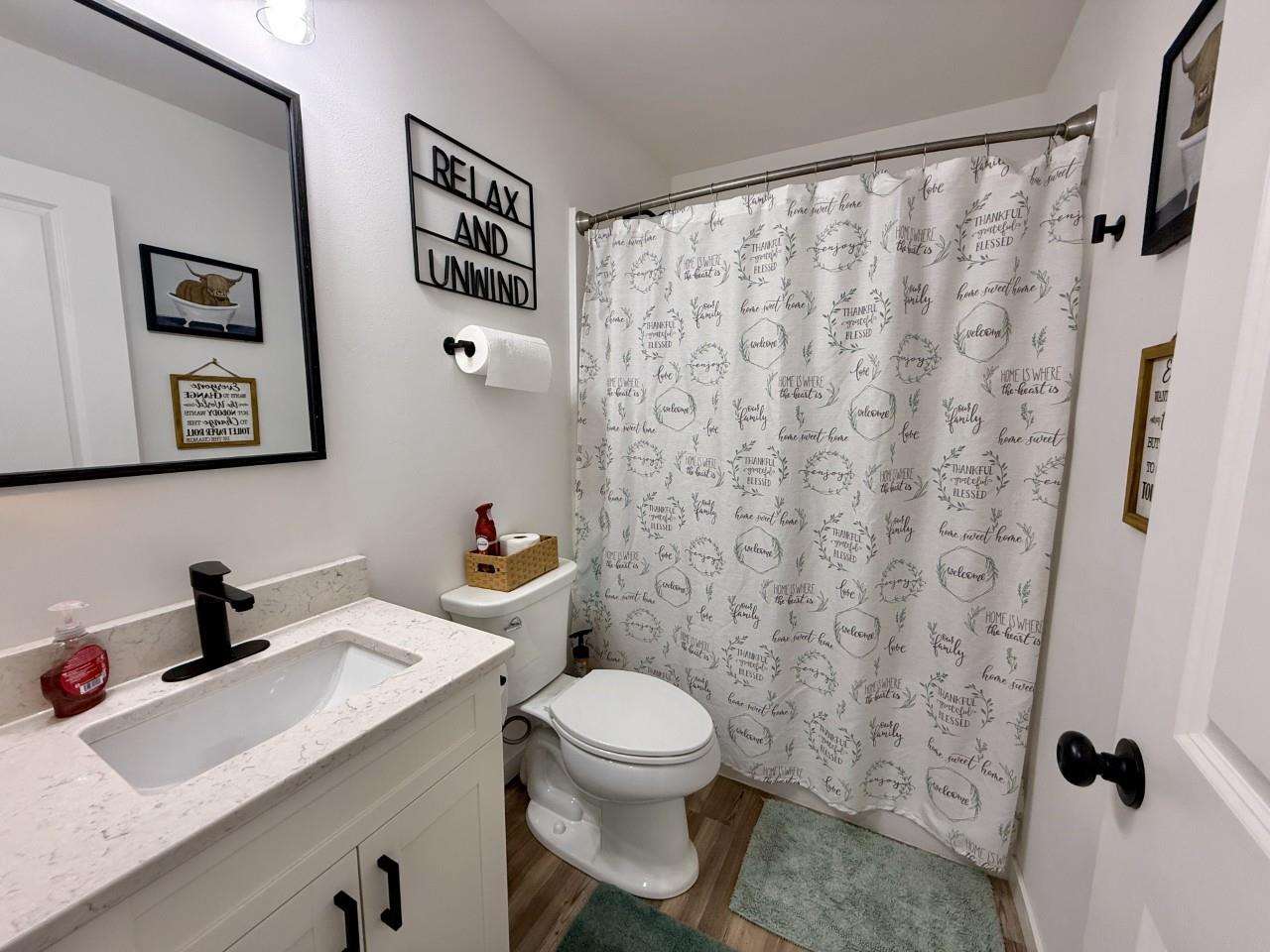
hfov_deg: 102.1
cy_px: 476
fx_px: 514
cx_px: 635
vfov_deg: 85.7
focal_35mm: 14
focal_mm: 2.22
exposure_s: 1/120
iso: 125
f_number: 2.2
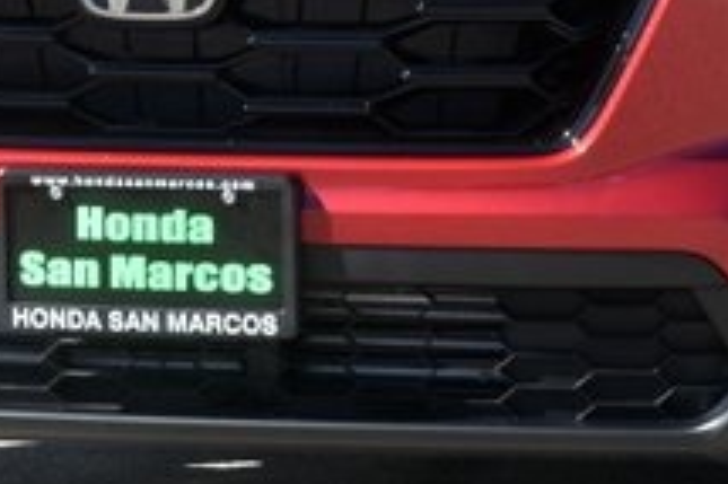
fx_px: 5052
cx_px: 464
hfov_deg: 8.2
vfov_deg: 5.5
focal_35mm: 250
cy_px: -178
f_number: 5.6
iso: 200
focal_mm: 56
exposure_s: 1/500
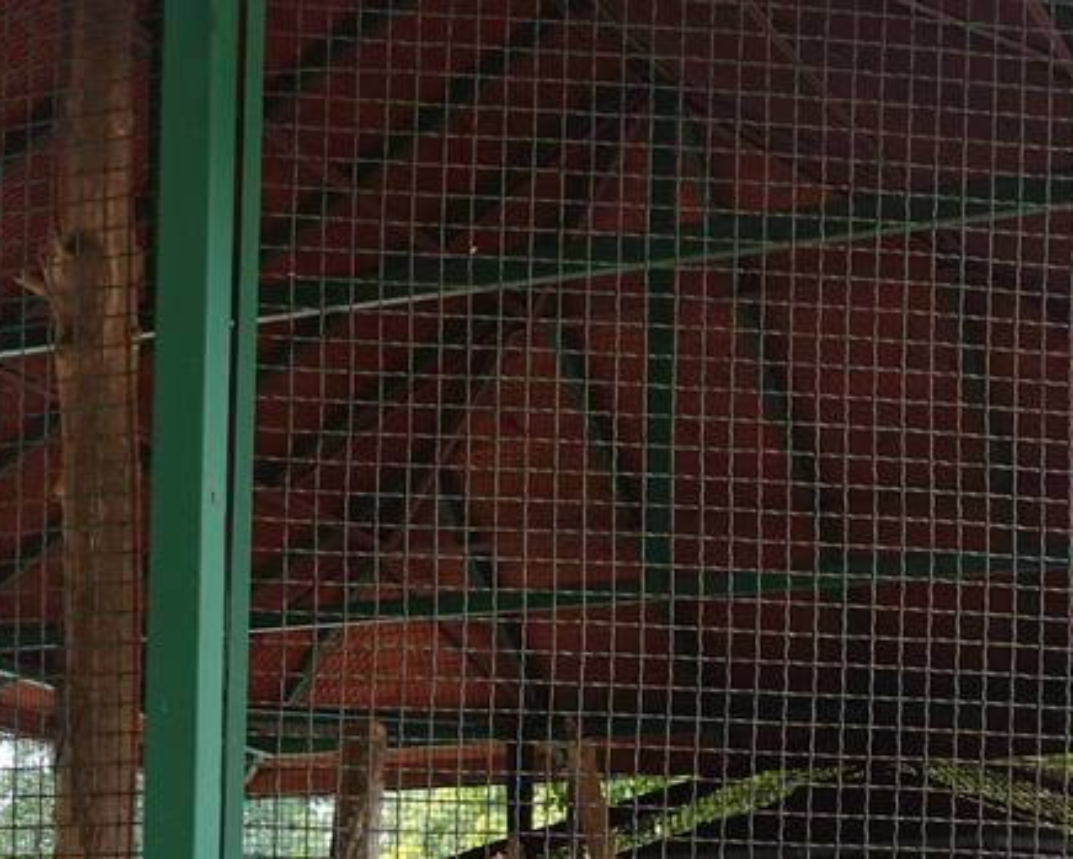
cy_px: 1018
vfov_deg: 15.9
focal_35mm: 93
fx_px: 2954
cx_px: -74
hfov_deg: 19.8
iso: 125
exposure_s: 1/80
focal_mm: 9.99
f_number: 2.8
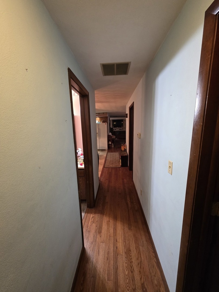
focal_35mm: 13
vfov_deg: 106.2
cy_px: 146
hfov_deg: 89.9
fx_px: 110
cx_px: 110
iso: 500
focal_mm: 2.2
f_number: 1.9
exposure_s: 1/60
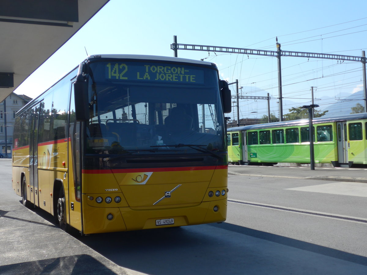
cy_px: 138
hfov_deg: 41.2
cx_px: 184
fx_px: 488
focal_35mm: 46
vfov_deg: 31.5
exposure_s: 1/1300
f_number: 3
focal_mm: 9.5
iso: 80
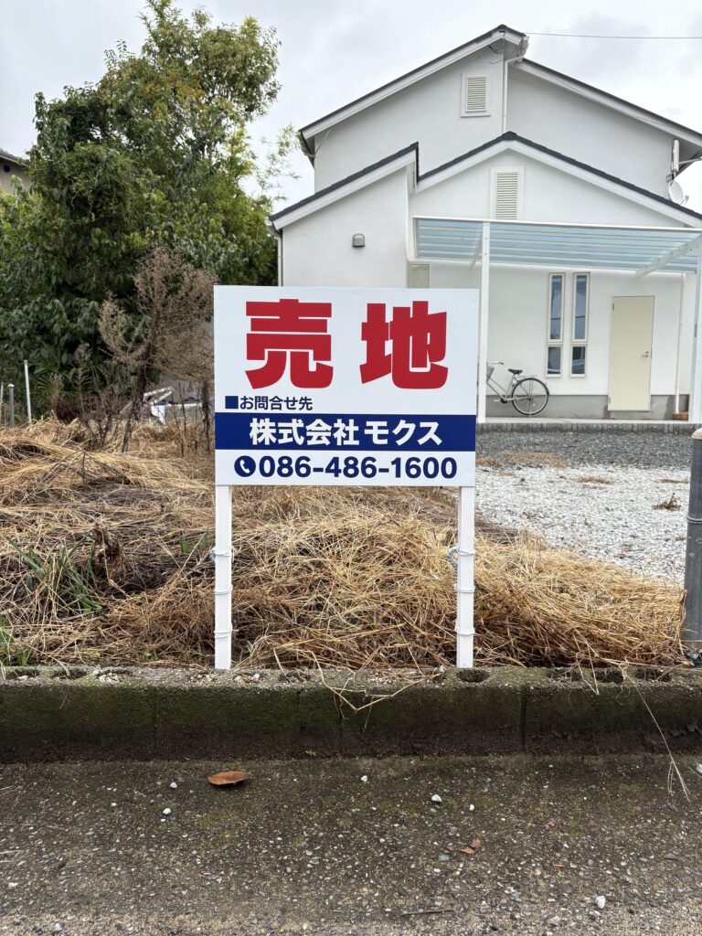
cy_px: 468
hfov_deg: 53.1
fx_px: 703
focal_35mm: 26
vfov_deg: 67.3
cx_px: 351
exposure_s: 1/1135
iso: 50
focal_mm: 5.96
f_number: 1.6
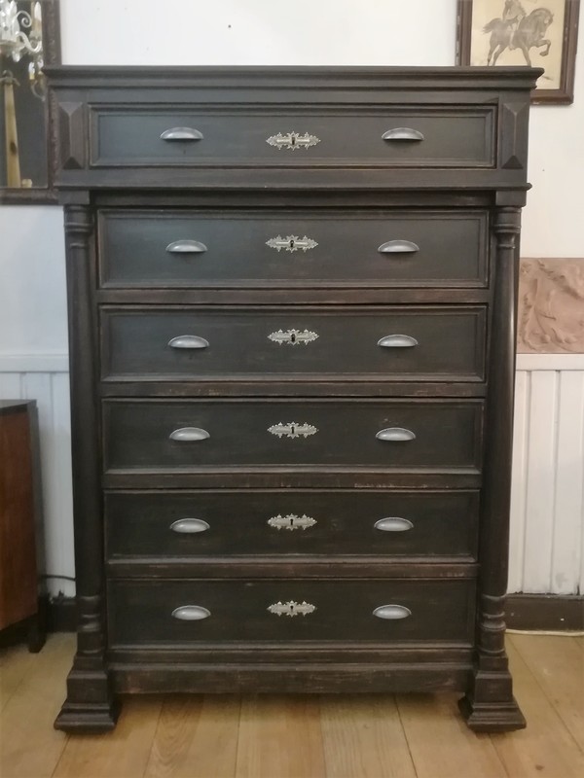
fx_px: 585
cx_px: 292
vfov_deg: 67.3
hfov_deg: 53.1
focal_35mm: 26
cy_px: 389
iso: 500
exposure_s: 1/25
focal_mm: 3.83
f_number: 2.2
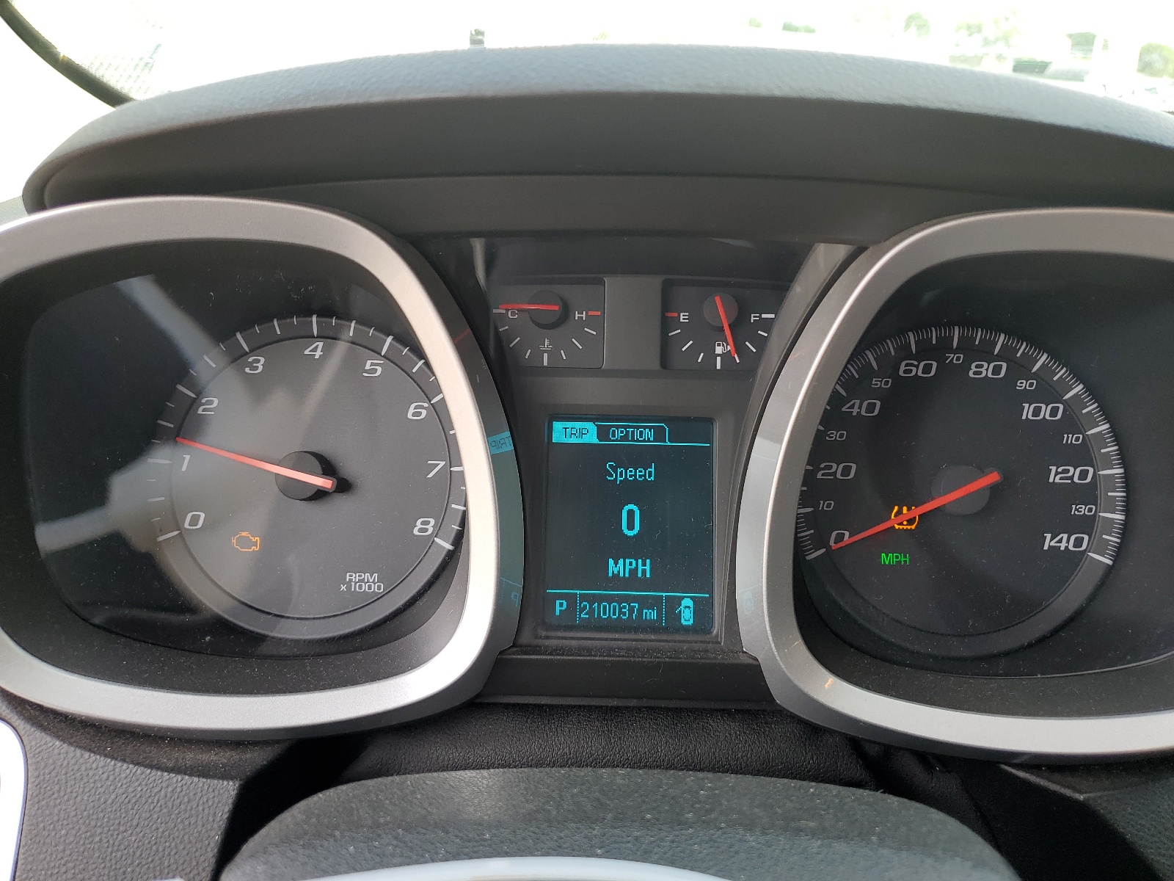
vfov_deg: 53.1
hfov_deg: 67.3
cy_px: 440
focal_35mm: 26
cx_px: 587
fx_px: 882
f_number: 1.5
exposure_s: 1/238
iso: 50
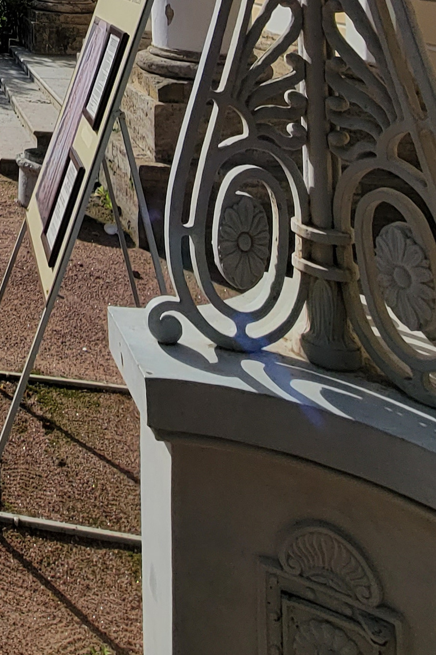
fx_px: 727
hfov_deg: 26.6
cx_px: -173
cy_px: -175
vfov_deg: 35.3
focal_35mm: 40
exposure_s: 1/4432
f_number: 2.2
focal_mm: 2.2
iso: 50
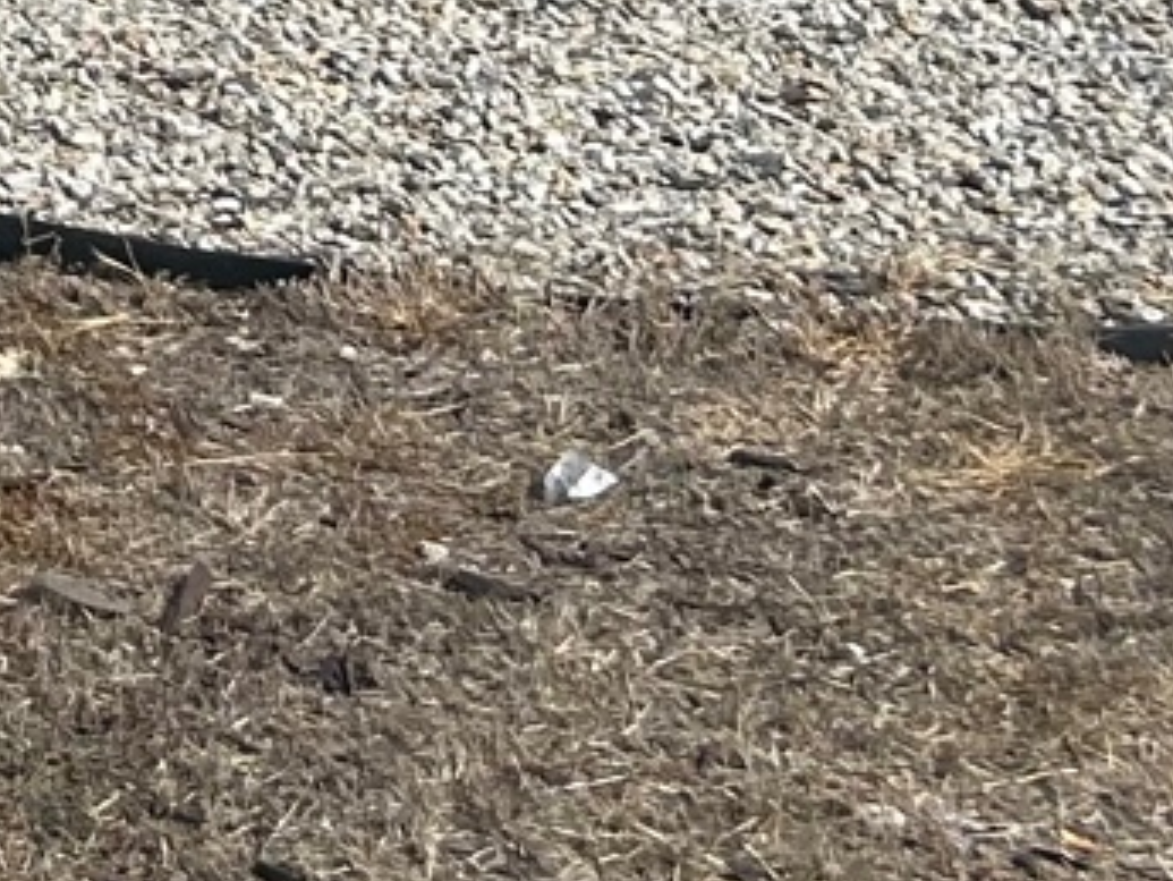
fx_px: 5152
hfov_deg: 11.7
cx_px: -1153
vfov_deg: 9.0
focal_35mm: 152
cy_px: -1024
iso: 50
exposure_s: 1/5882
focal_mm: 5.7
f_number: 1.5
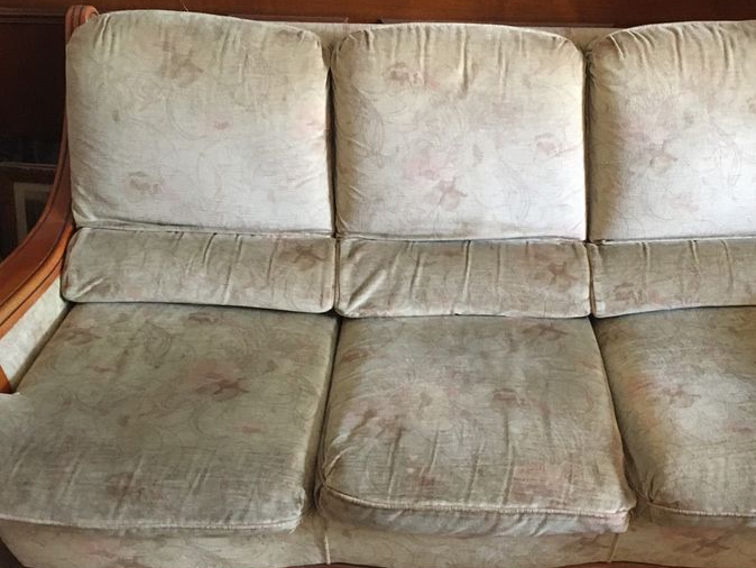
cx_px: 471
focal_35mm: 43
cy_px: 301
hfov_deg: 43.5
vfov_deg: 33.6
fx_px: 939
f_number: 2.2
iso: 200
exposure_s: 1/25
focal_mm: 4.15
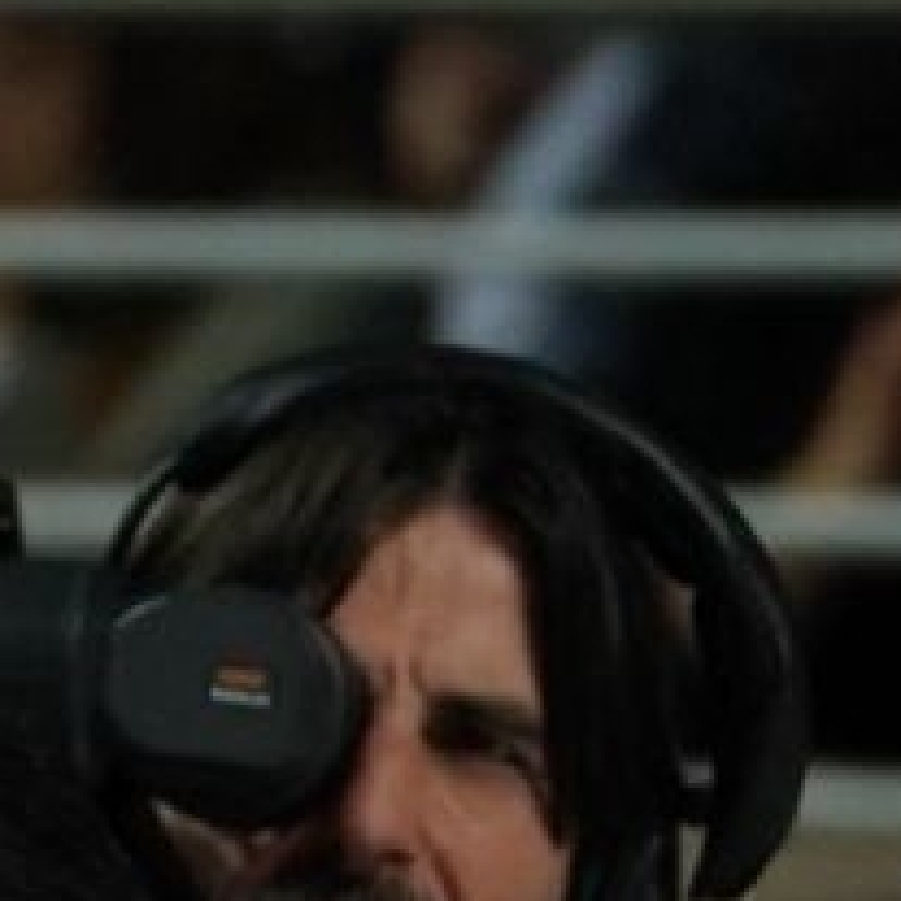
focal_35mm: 2217
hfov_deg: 0.8
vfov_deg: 0.8
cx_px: -757
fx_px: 65286
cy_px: 1893
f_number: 2.8
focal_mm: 200
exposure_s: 1/1000
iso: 1000
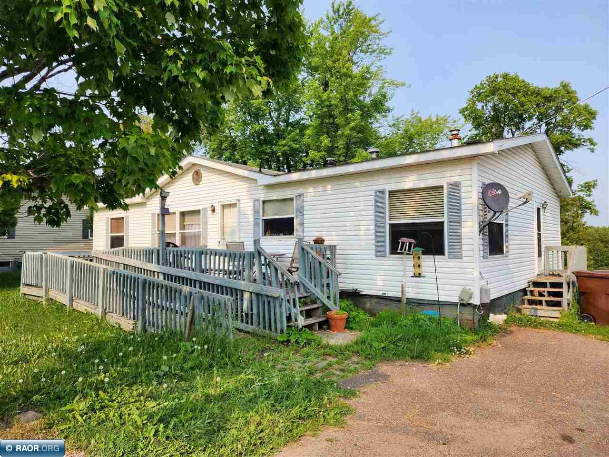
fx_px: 405
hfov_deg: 73.9
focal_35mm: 23
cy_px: 228
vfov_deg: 58.9
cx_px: 304
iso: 12
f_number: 1.8
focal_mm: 6.4
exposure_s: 1/662
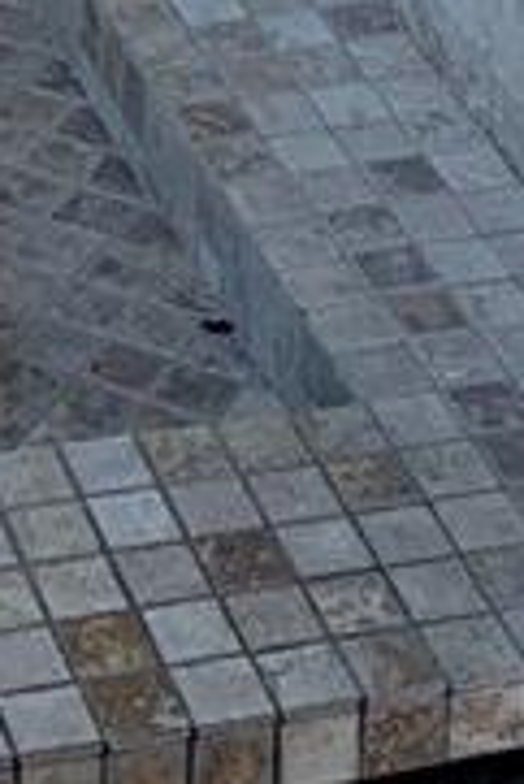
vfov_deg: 9.3
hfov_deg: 7.6
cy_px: -1499
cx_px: -78
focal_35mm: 179
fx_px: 3900
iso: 25
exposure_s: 1/241
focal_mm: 4.25
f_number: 1.8
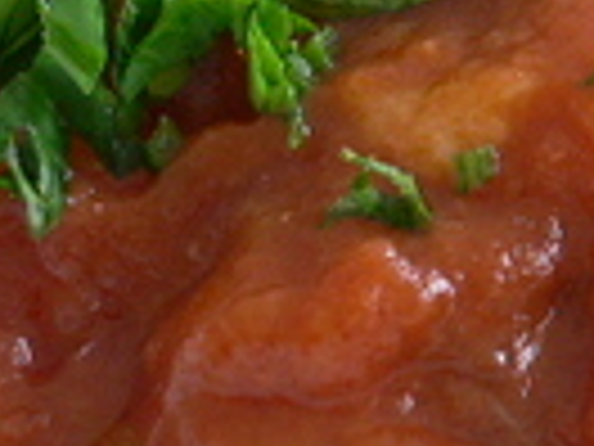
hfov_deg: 14.5
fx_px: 2282
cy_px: 70
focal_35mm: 133
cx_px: 621
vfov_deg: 11.1
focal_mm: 5.8
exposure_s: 1/30
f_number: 2.8
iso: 100
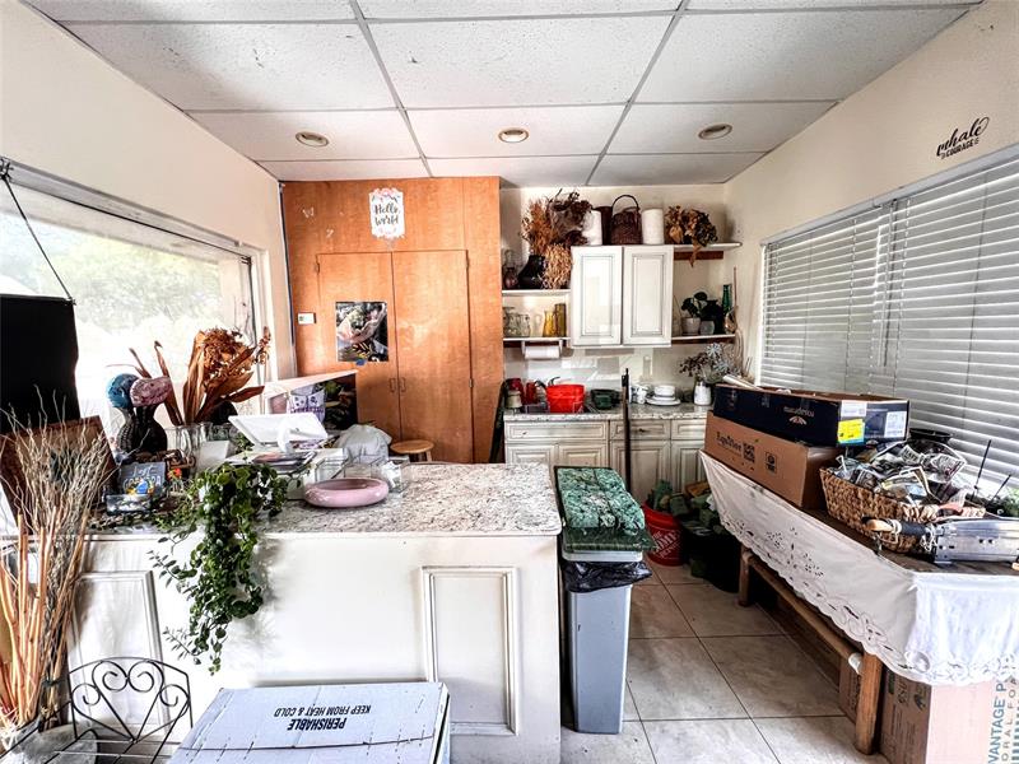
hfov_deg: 106.2
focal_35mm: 13
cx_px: 510
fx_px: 383
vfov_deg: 89.9
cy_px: 382
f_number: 1.8
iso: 200
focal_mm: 1.57
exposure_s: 1/120
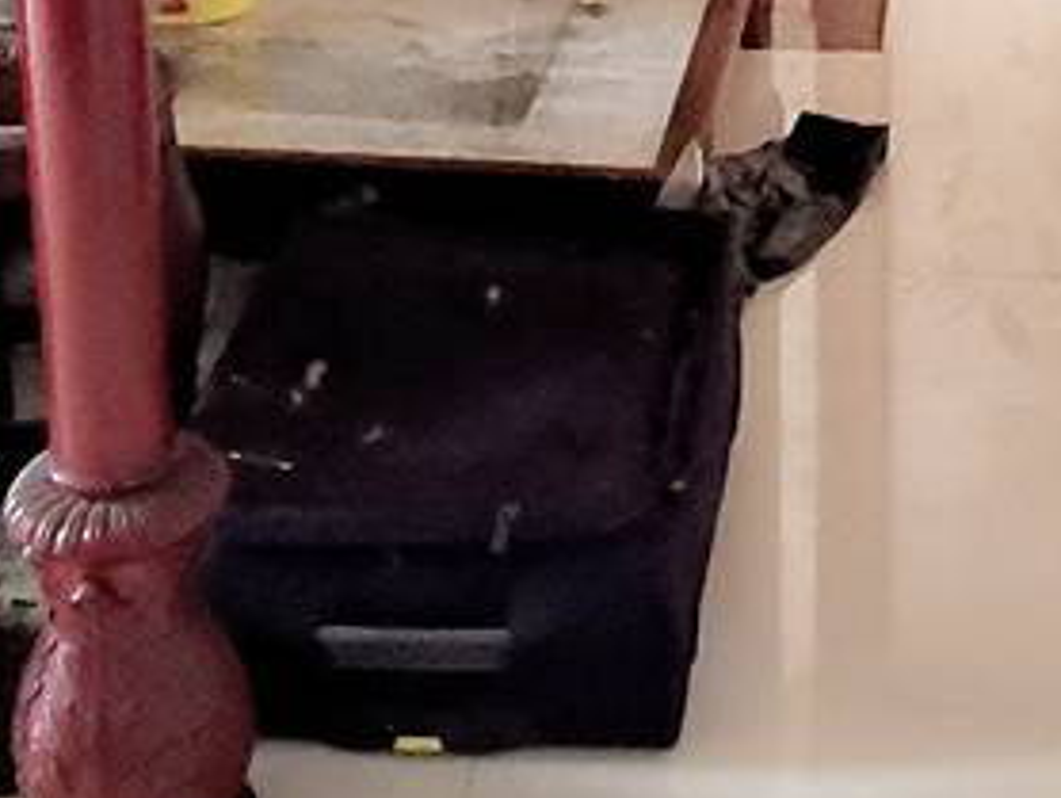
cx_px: 912
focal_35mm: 88
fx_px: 2700
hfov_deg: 21.8
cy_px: -451
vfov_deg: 15.3
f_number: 2.2
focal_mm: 2.26
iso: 640
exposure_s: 1/25
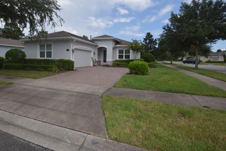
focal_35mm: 19
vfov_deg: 64.1
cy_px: 63
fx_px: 119
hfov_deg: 86.3
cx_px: 96
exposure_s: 1/200
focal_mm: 10
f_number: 10
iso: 100
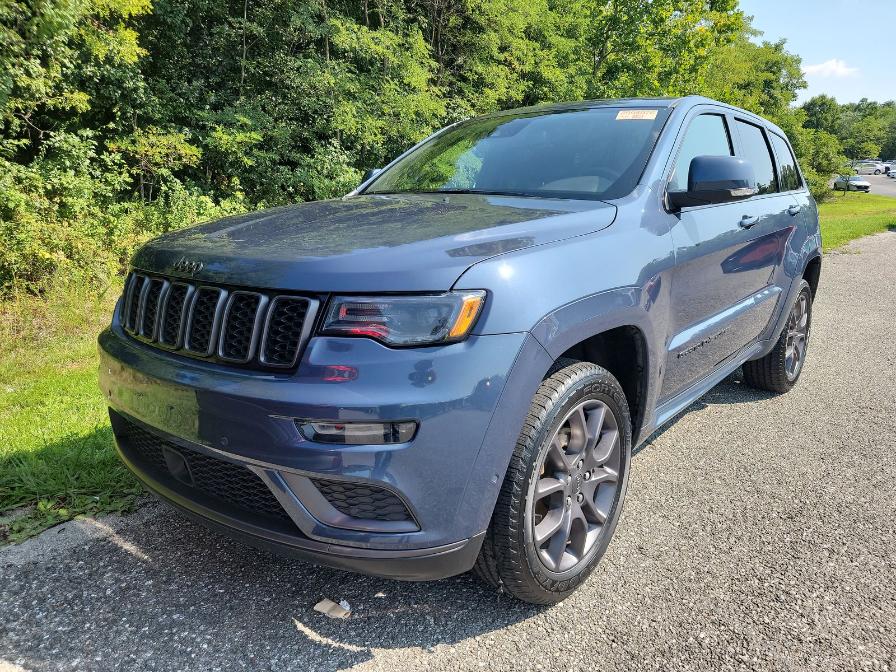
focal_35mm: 24
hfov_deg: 71.6
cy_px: 336
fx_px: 621
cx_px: 448
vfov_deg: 56.8
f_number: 1.8
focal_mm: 6.7
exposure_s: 1/367
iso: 50
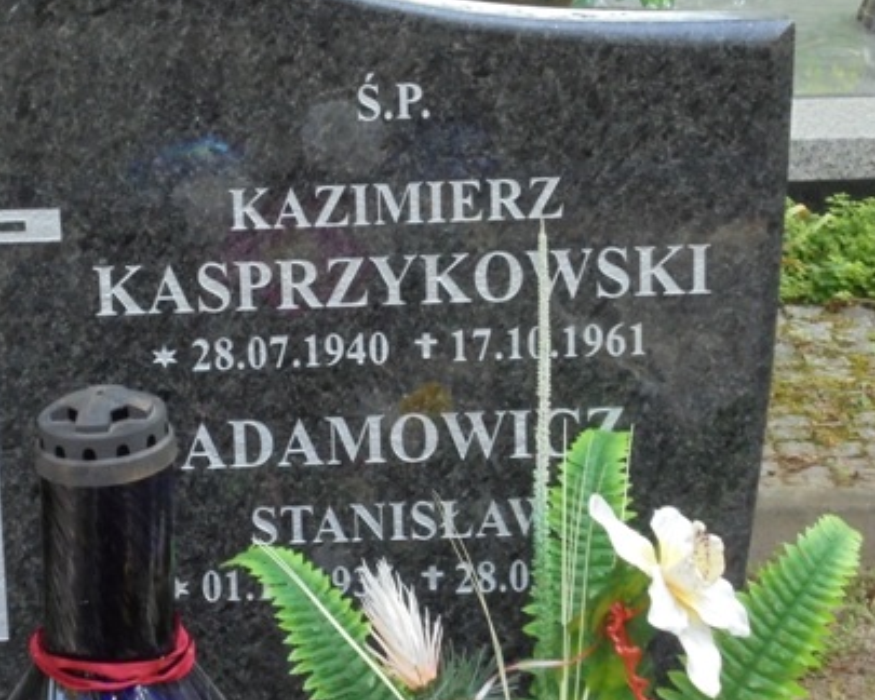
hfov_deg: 15.0
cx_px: 296
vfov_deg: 12.1
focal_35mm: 128
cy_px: 367
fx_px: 3315
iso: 400
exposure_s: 1/60
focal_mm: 14.9
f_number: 6.7
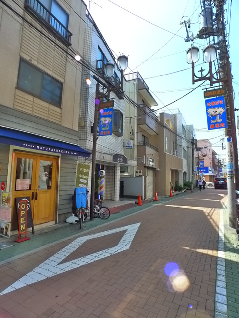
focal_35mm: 24
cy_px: 159
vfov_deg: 71.6
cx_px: 120
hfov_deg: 56.8
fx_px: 221
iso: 400
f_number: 3.2
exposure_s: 1/500
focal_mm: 5.1
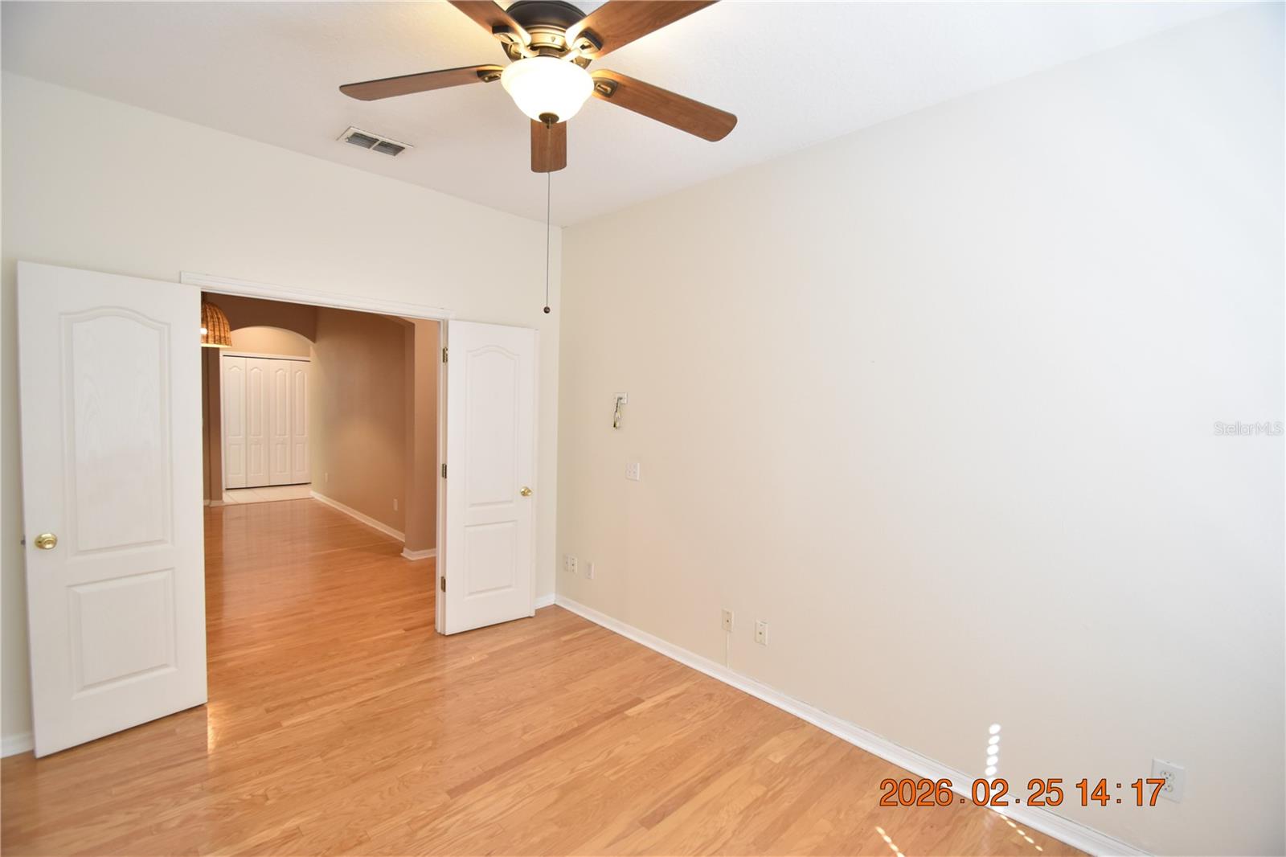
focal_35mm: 15
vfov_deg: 77.3
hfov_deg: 100.4
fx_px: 536
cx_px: 643
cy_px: 428
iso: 800
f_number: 3.5
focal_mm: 10
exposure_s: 1/60
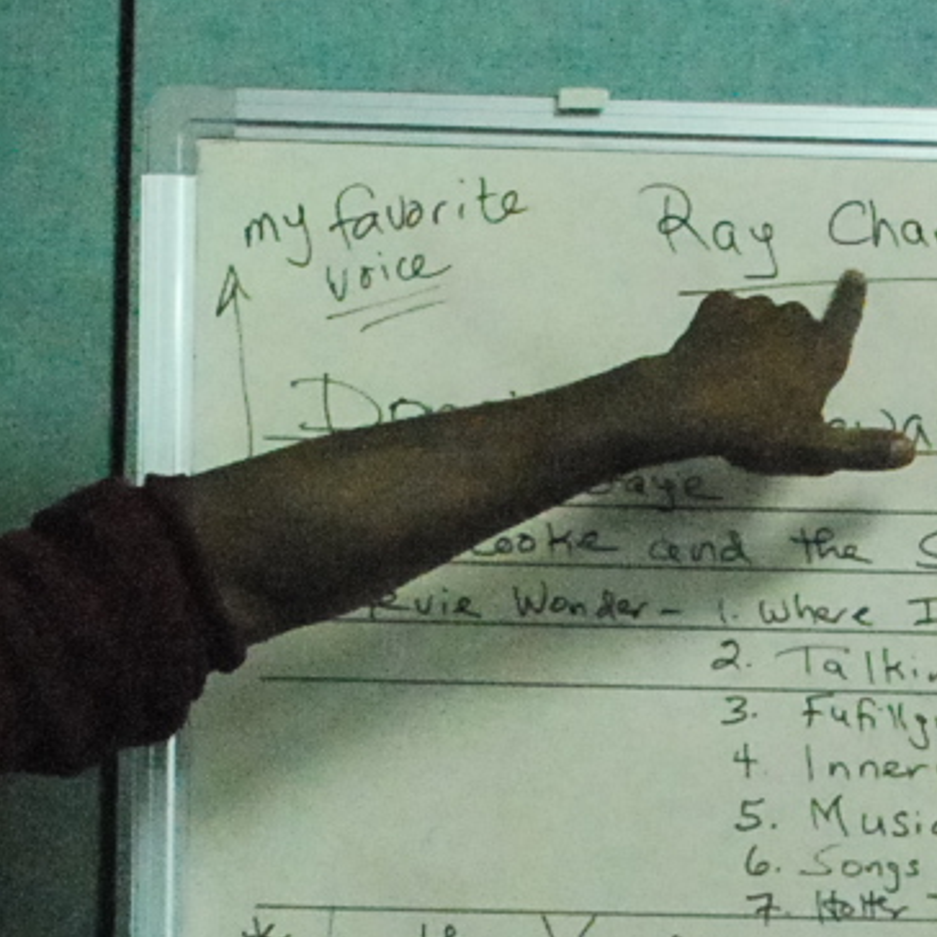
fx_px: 6645
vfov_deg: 8.0
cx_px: 801
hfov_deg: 8.0
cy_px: 1246
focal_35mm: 217
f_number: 4.8
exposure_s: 1/80
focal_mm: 32
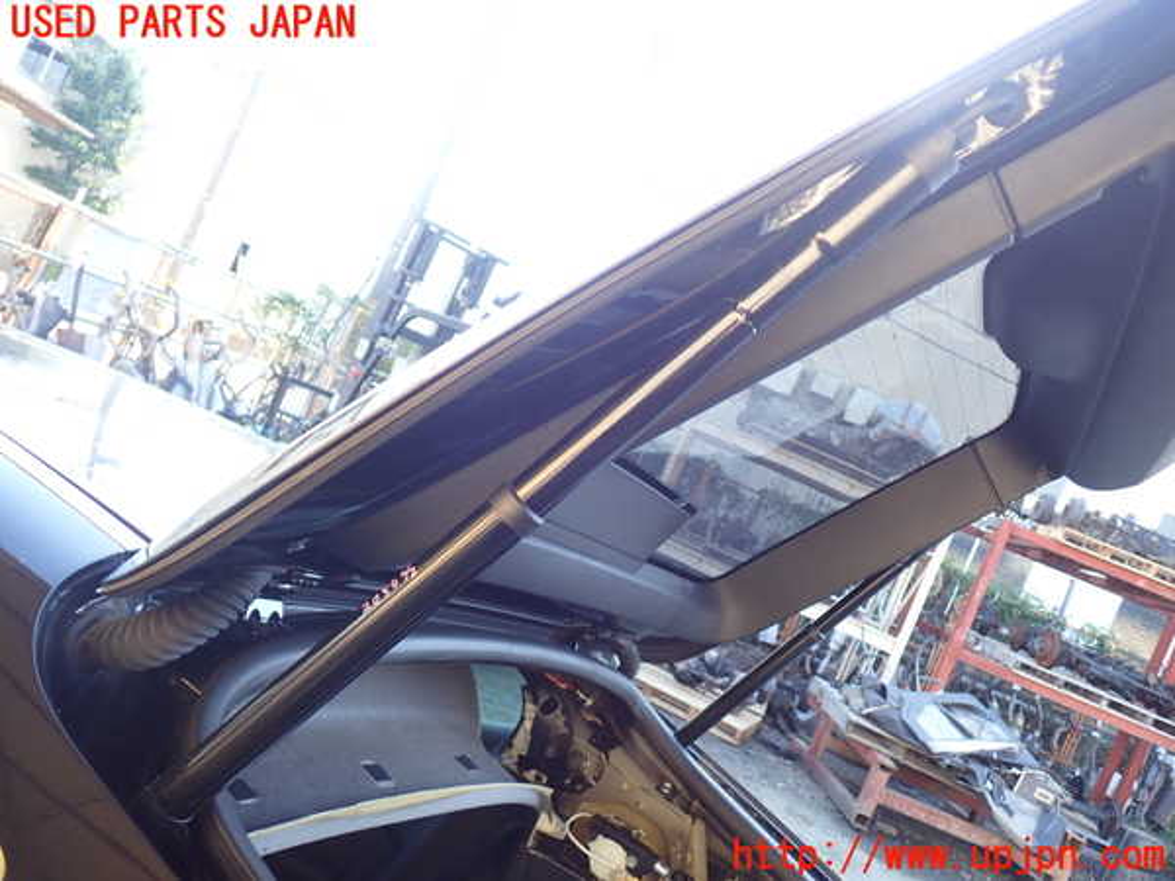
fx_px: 1018
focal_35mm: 30
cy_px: 440
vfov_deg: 46.8
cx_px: 588
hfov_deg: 60.0
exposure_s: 1/60
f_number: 2.3
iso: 100
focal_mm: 5.4
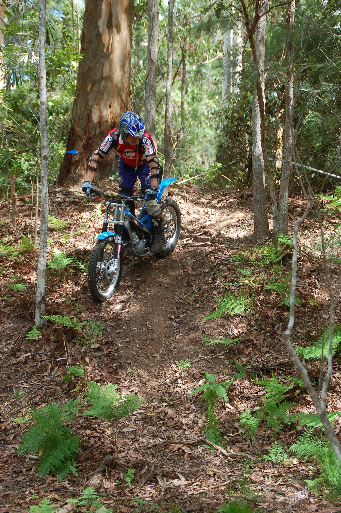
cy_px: 256
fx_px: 1025
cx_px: 170
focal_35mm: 72
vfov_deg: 28.1
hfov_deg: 18.9
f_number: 4.8
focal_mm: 48
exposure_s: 1/500
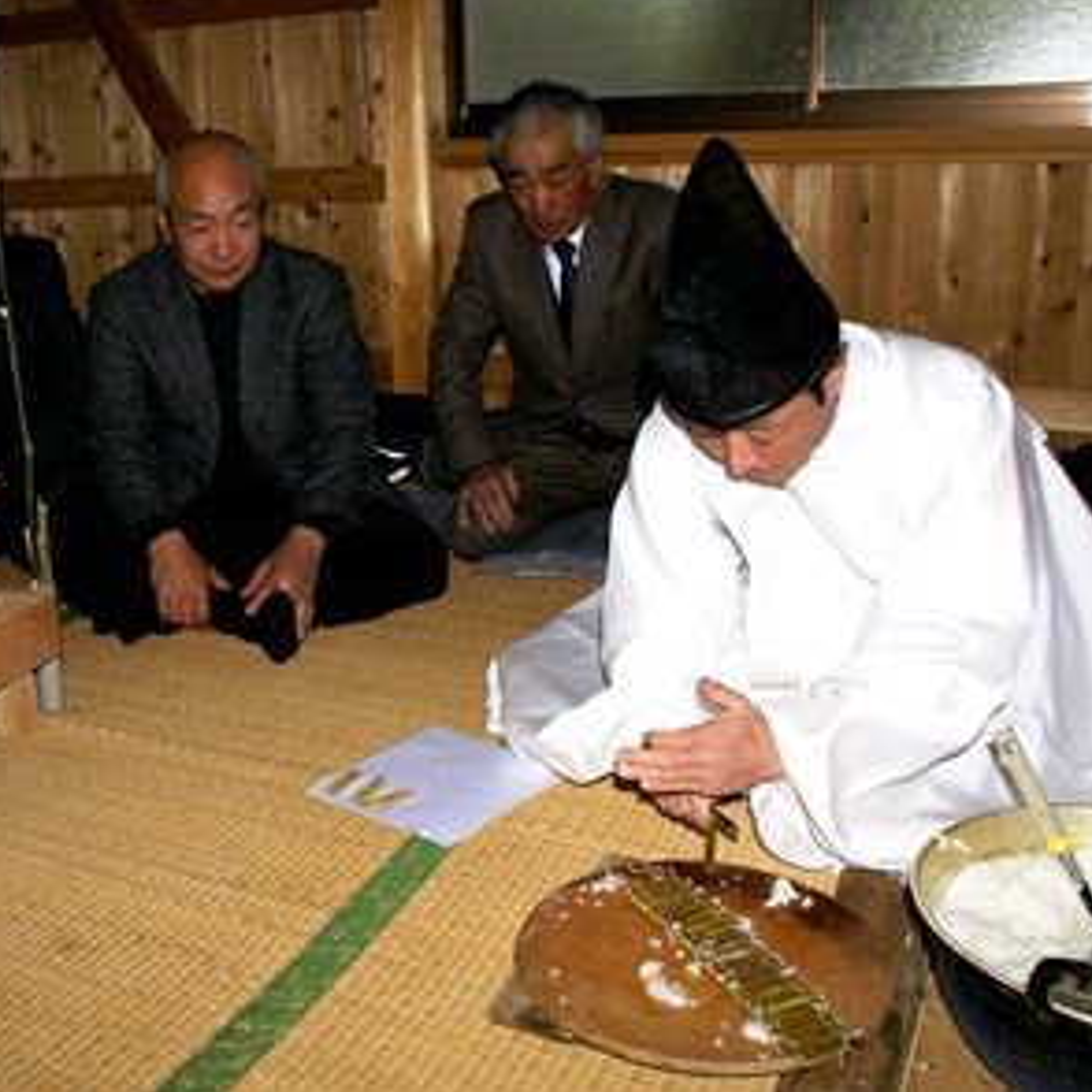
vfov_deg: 47.2
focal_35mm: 35
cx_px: 334
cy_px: 542
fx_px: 1249
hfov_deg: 46.2
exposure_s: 1/60
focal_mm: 18
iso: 400
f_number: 5.6
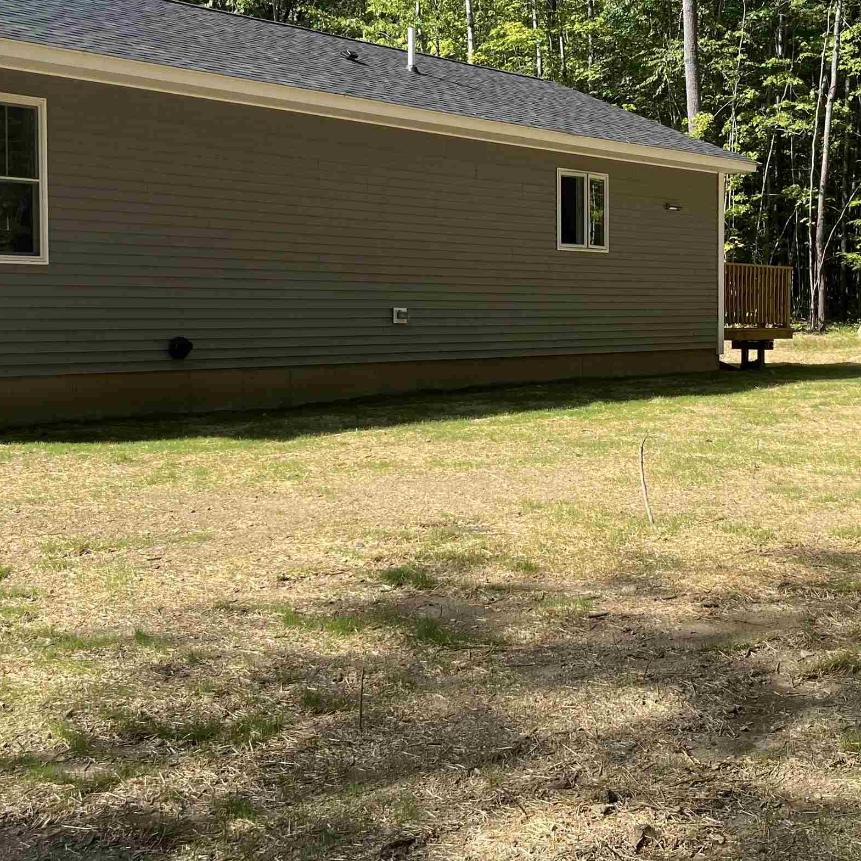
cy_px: 327
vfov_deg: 37.3
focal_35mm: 45
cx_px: 566
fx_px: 1266
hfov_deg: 37.2
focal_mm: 5.1
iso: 50
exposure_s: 1/1558
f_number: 1.6
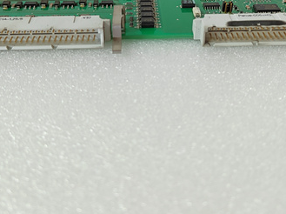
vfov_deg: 32.8
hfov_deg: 44.8
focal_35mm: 42
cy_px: 28
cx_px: 143
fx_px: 347
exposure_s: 1/60
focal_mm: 5.52
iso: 1628
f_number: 1.9
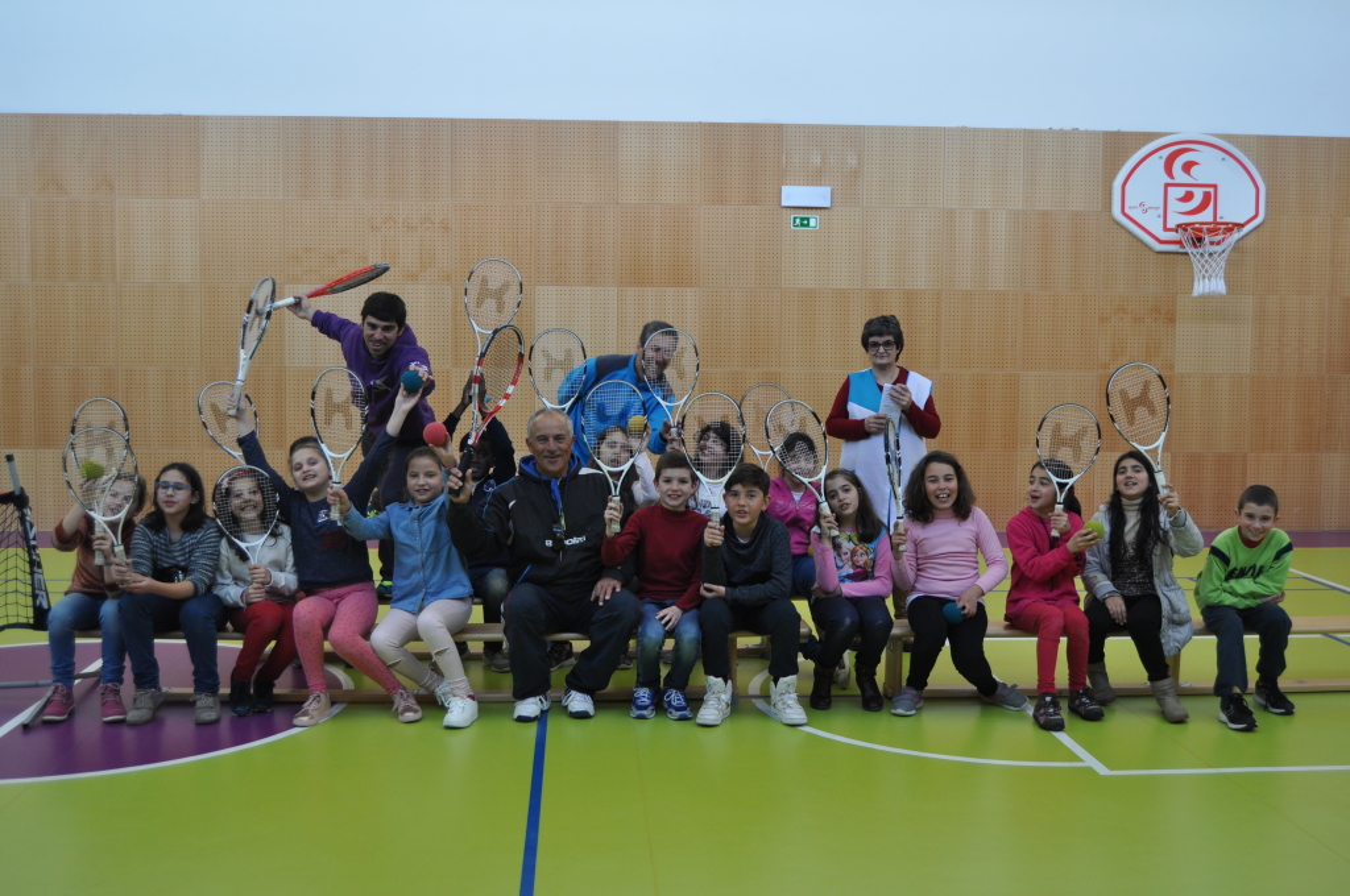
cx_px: 675
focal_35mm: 39
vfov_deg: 34.1
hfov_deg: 49.6
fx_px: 1461
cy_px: 448
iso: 500
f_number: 4
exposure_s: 1/60
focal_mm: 26
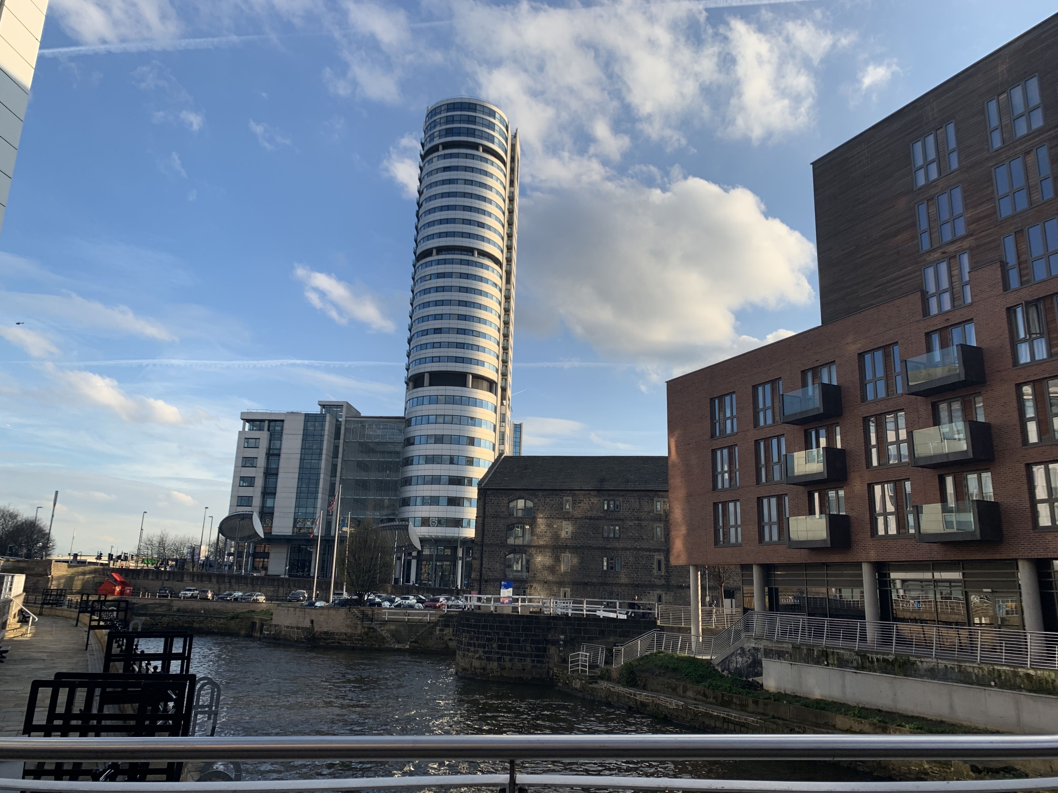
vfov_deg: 53.1
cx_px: 529
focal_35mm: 26
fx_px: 795
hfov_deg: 67.3
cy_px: 396
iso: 25
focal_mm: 4.25
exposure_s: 1/1427
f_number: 1.8
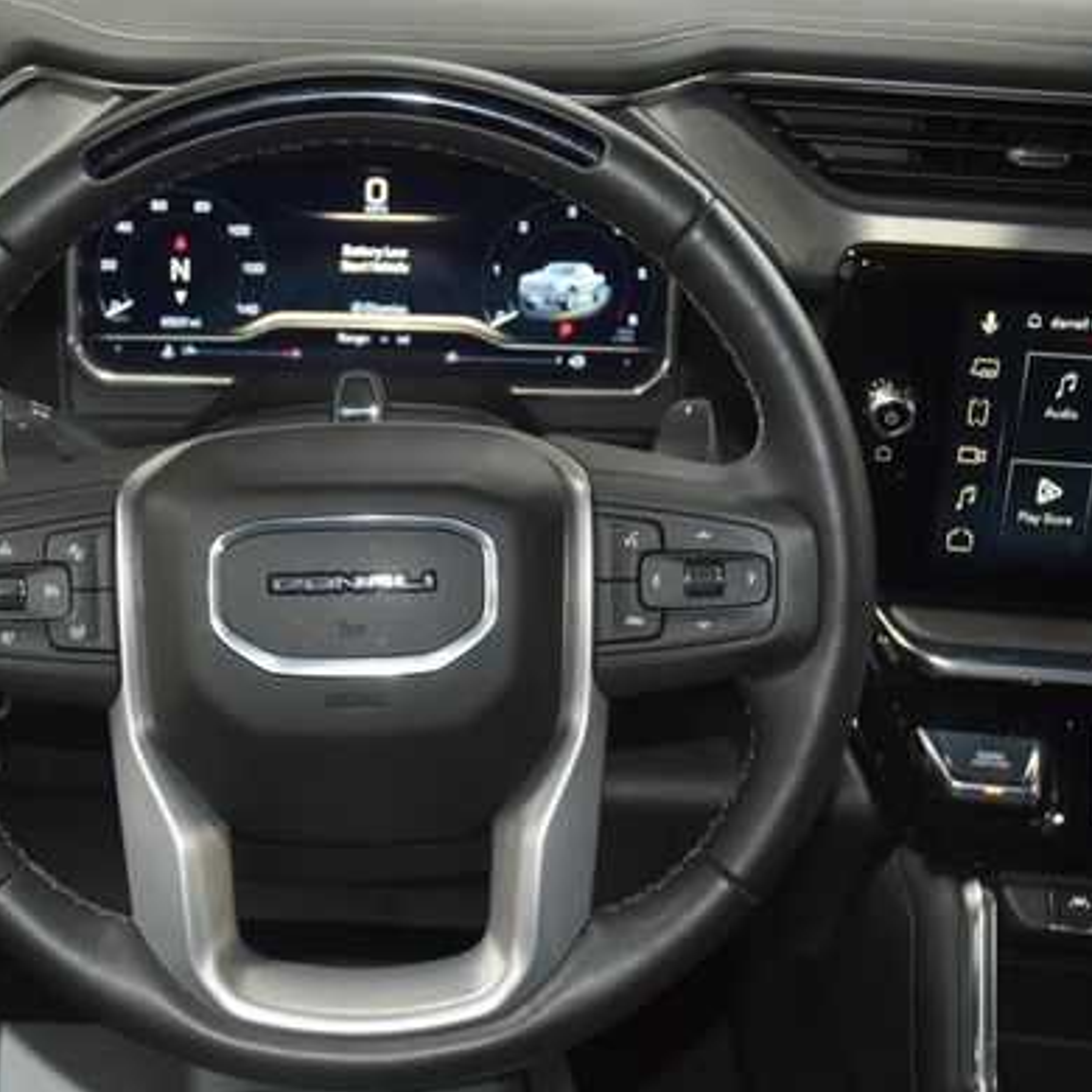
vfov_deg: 28.3
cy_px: 595
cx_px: 370
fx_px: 2166
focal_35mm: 61
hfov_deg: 28.1
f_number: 3.8
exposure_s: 1/40
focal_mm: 29
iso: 2000
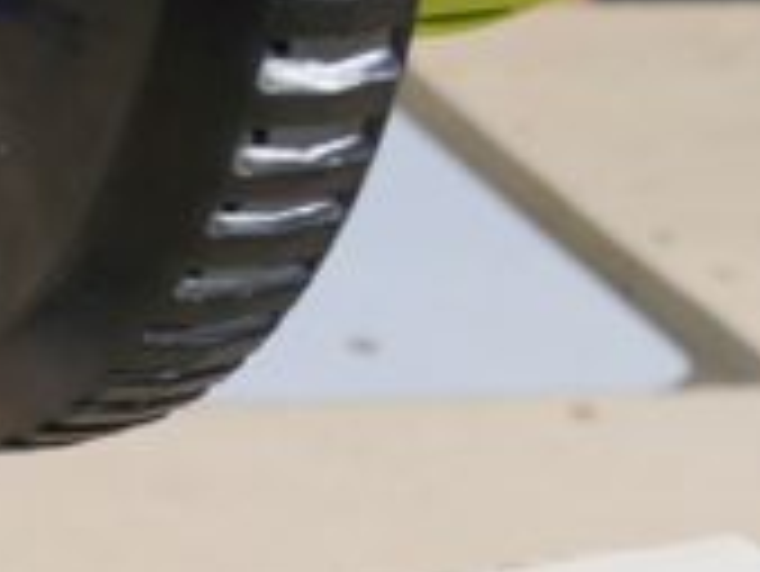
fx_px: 5427
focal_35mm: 247
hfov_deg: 7.8
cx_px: -414
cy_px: 549
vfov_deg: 6.0
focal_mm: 30
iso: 640
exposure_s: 1/60
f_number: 4.4
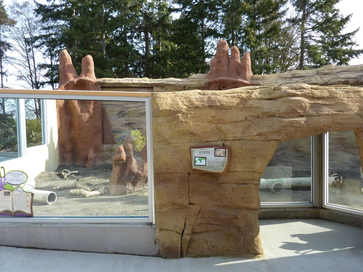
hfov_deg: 69.4
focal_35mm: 25
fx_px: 262
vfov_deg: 54.9
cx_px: 182
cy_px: 136
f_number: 3.3
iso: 200
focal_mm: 4.1
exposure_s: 1/500
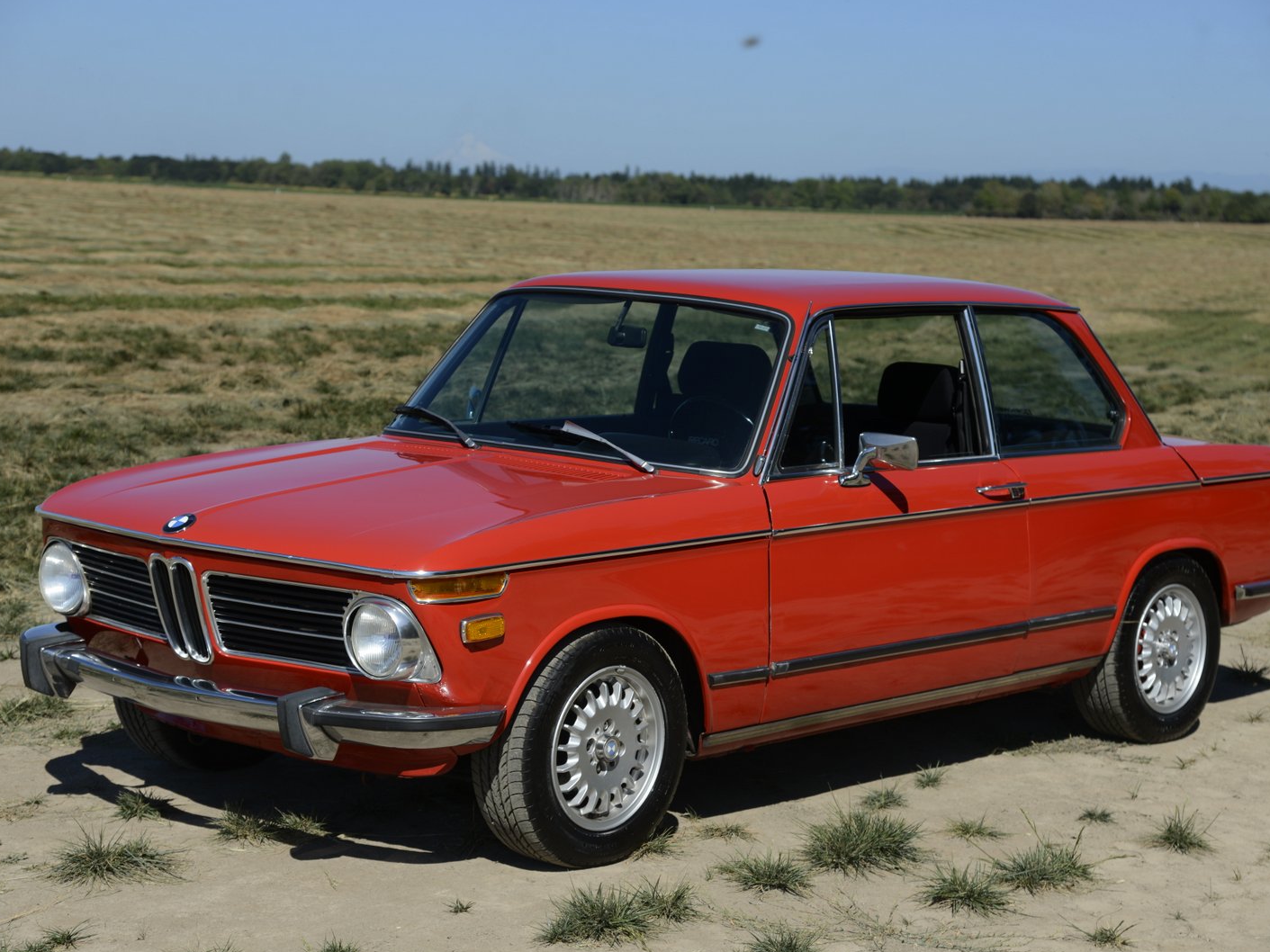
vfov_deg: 20.4
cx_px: 634
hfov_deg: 27.0
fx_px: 2641
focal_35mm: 72
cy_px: 478
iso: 125
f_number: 6.3
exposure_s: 1/800
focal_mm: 66
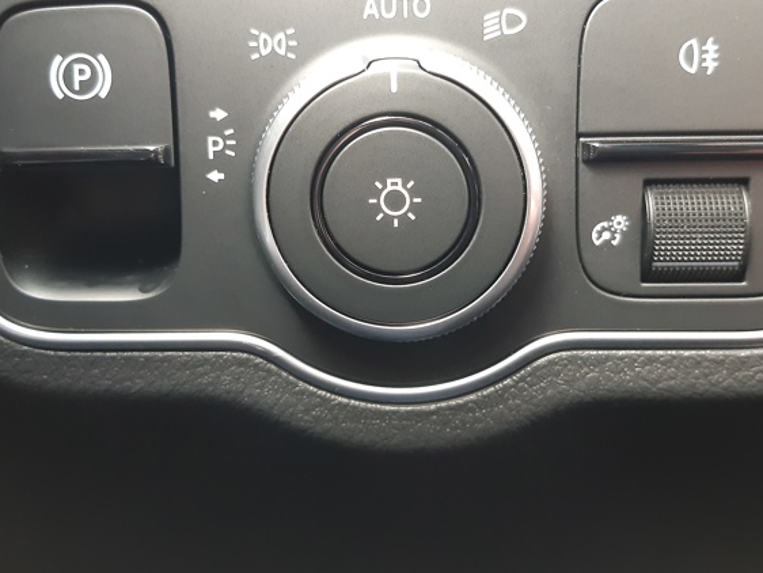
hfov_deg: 50.1
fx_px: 816
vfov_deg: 38.6
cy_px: 239
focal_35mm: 37
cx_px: 395
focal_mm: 3.92
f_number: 1.7
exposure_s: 1/25
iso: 400
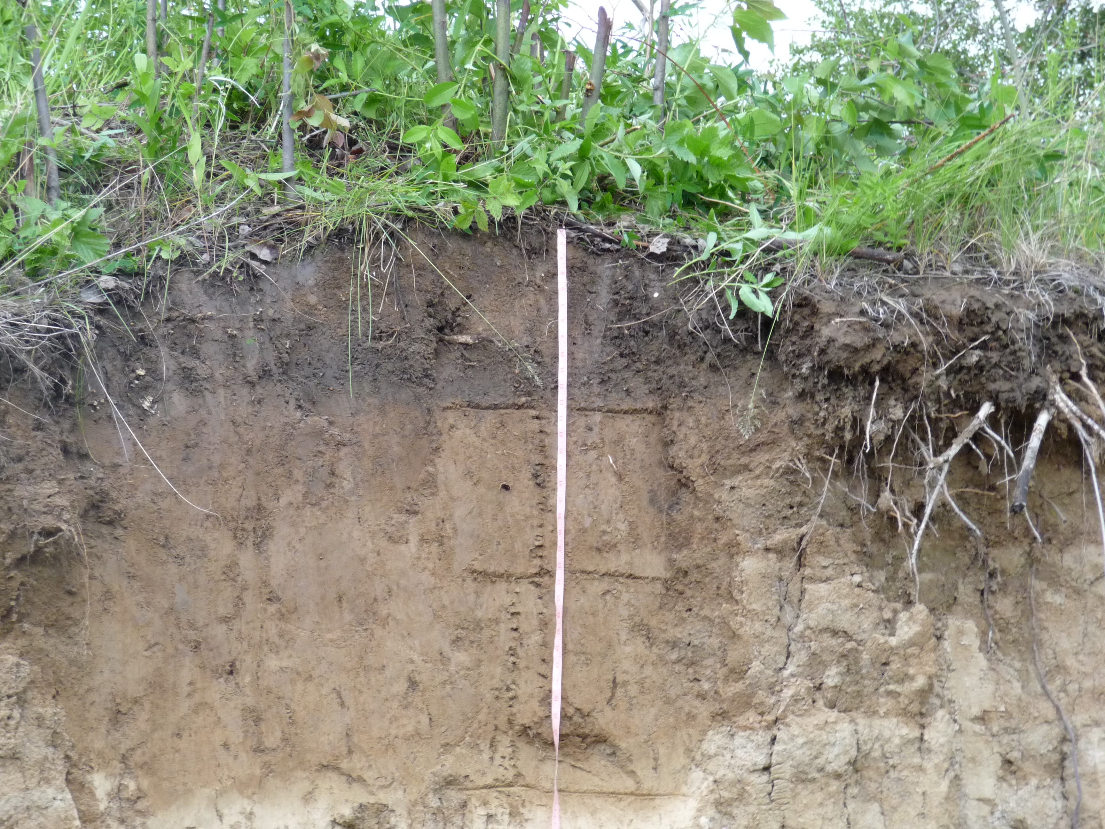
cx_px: 552
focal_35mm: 141
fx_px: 4501
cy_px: 414
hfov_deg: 14.0
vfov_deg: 10.5
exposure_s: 1/60
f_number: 4.8
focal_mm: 24.1
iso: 250
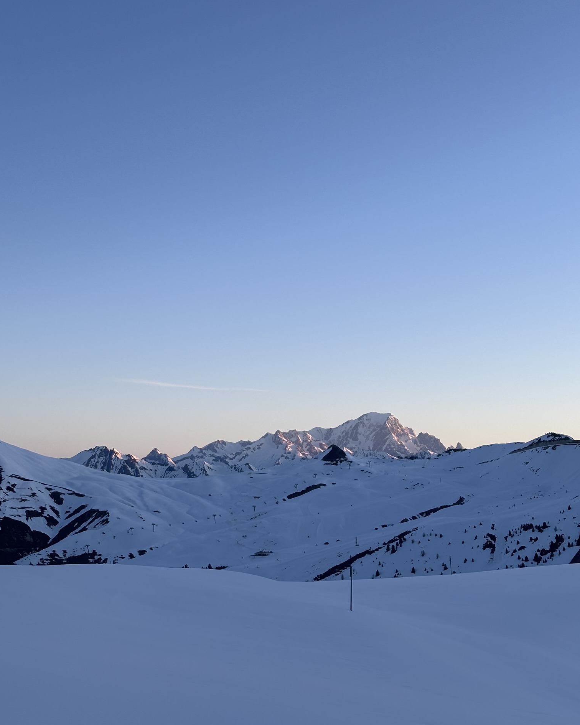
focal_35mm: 55
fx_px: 1180
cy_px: 361
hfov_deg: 27.6
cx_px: 287
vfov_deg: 34.2
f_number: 1.6
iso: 32
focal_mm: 5.96
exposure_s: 1/615
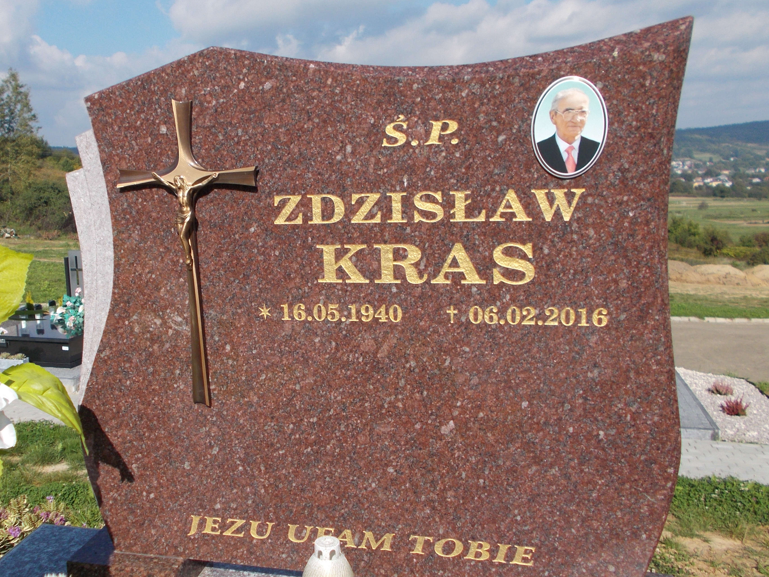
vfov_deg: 40.7
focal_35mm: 35
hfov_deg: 52.3
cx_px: 306
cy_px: 306
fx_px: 778
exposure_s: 1/160
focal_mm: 4.6
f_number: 8
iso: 80
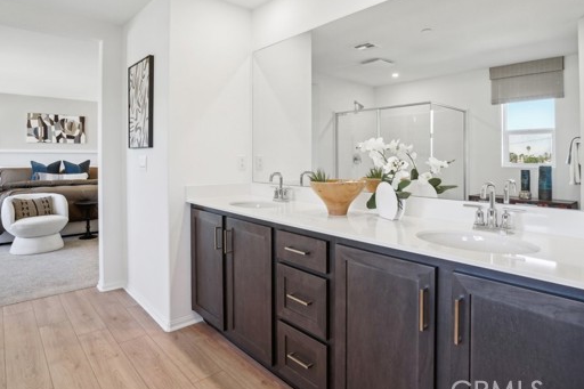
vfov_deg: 61.6
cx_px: 291
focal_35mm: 20
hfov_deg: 84.0
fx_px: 324
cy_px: 164
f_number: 7.1
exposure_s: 1/30
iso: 320
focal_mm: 16
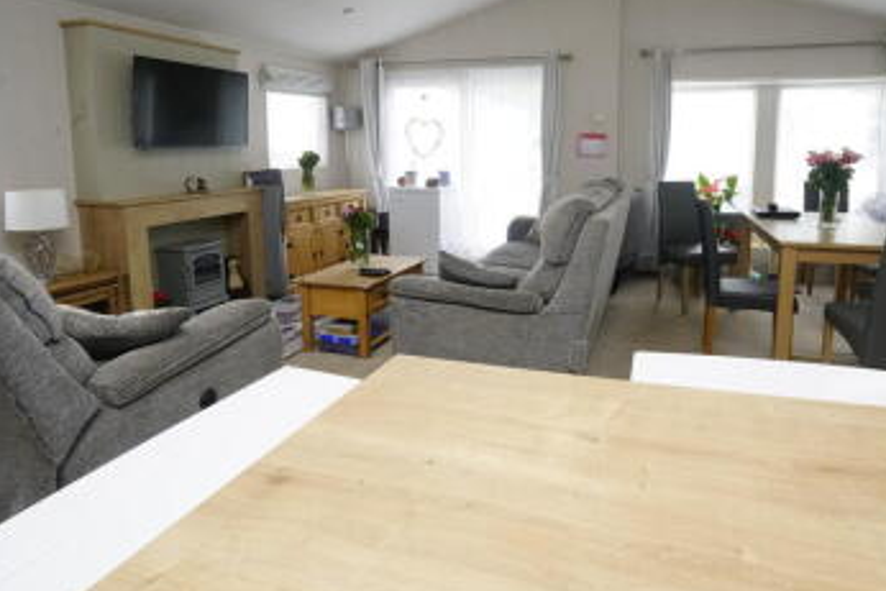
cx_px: 502
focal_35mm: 22
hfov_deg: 78.2
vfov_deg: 56.3
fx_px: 542
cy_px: 209
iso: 3200
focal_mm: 16
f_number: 16
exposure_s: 1/60
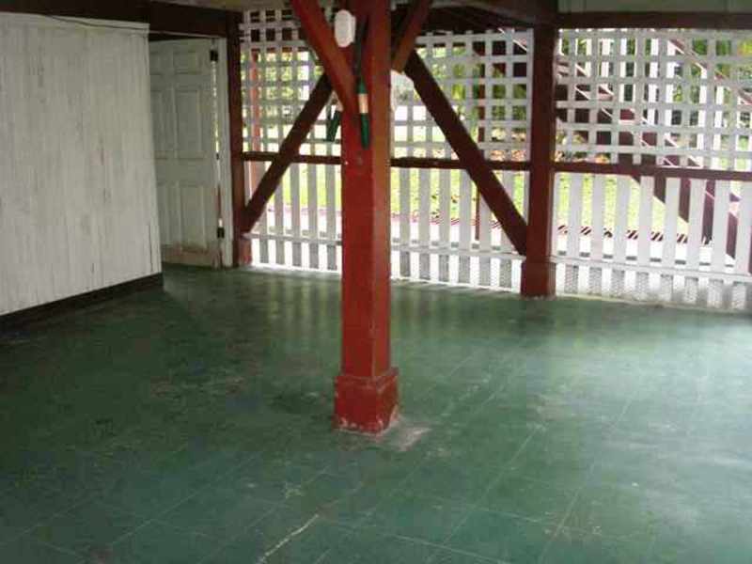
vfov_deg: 38.7
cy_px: 282
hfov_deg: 50.1
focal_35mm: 37
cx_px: 376
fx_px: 804
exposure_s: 1/40
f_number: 3.5
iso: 160
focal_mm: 7.7
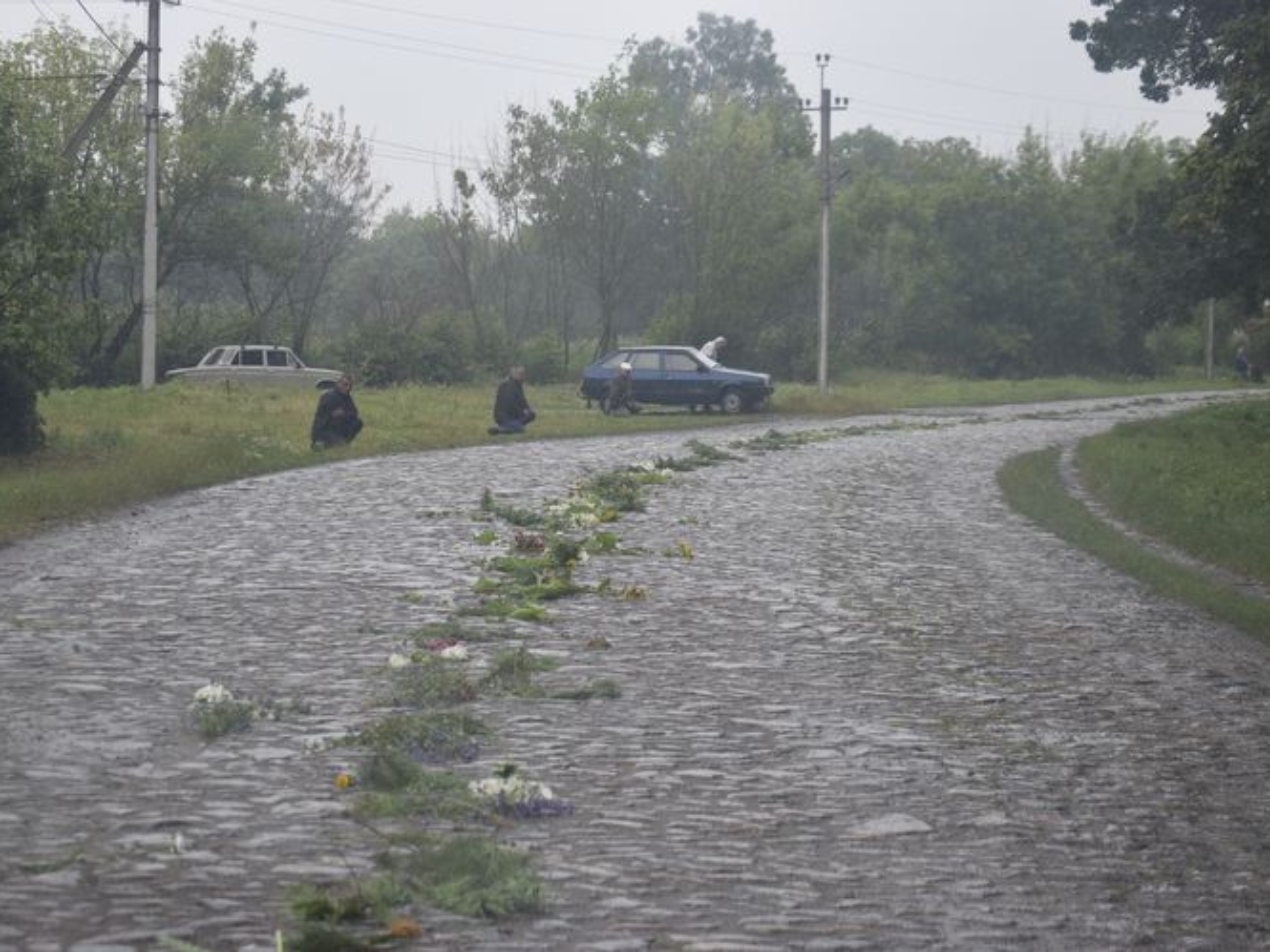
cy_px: 476
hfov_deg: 21.9
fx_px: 3286
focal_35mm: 90
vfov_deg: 16.5
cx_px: 588
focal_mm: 55
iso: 800
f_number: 5.6
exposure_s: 1/400
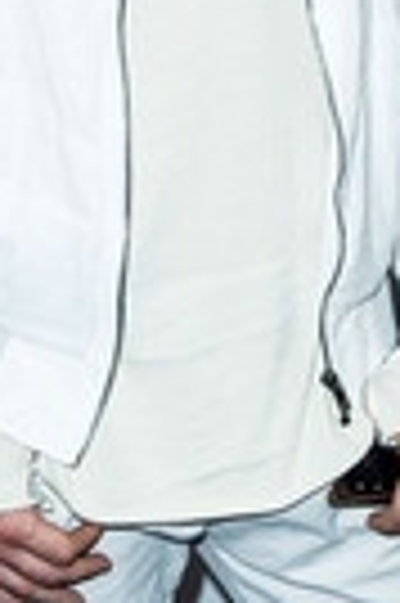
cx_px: 139
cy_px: -99
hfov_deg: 10.2
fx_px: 2239
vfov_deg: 14.9
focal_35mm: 134
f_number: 7.1
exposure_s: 1/100
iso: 1600
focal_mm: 45
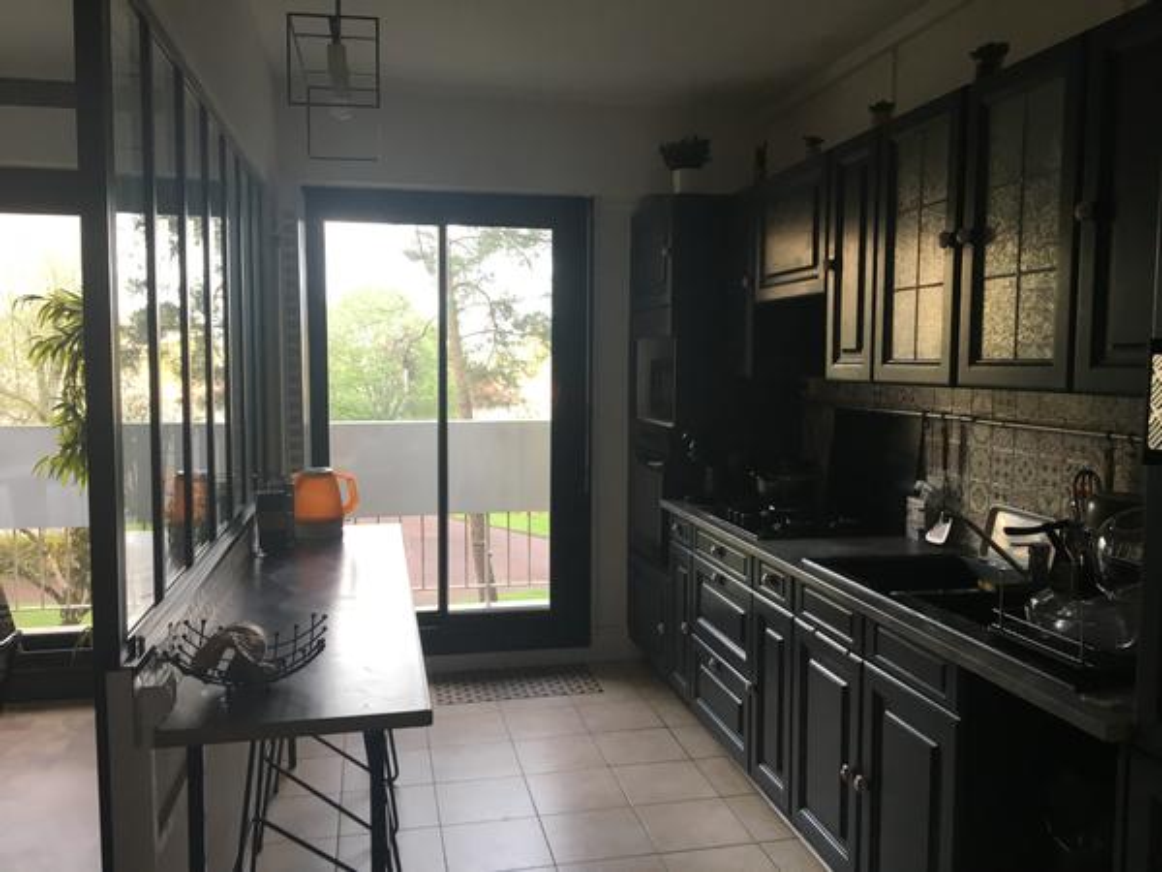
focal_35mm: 29
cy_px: 436
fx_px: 973
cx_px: 581
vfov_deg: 48.2
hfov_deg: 61.7
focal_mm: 4.15
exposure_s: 1/30
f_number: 2.2
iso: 25
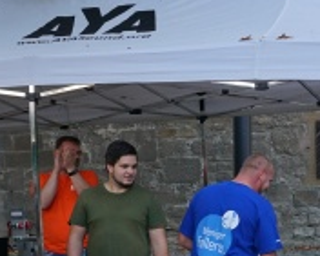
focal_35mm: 88
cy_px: 273
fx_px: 834
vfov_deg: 17.0
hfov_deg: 21.7
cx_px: 200
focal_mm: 22
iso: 320
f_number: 4.5
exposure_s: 1/160
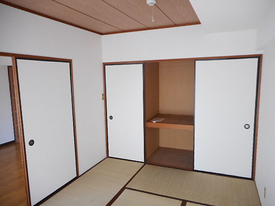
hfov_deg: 69.4
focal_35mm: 25
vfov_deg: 54.9
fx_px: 199
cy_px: 103
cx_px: 138
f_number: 3.7
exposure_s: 1/30
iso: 140
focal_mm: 4.5
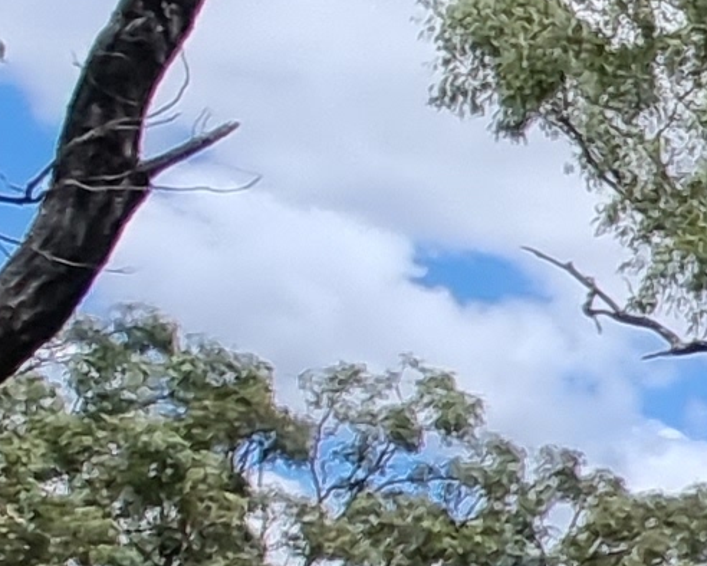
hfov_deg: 10.1
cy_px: 659
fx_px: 2177
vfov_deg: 14.4
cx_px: 2368
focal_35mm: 104
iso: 50
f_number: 2.2
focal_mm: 2.2
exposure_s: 1/1800
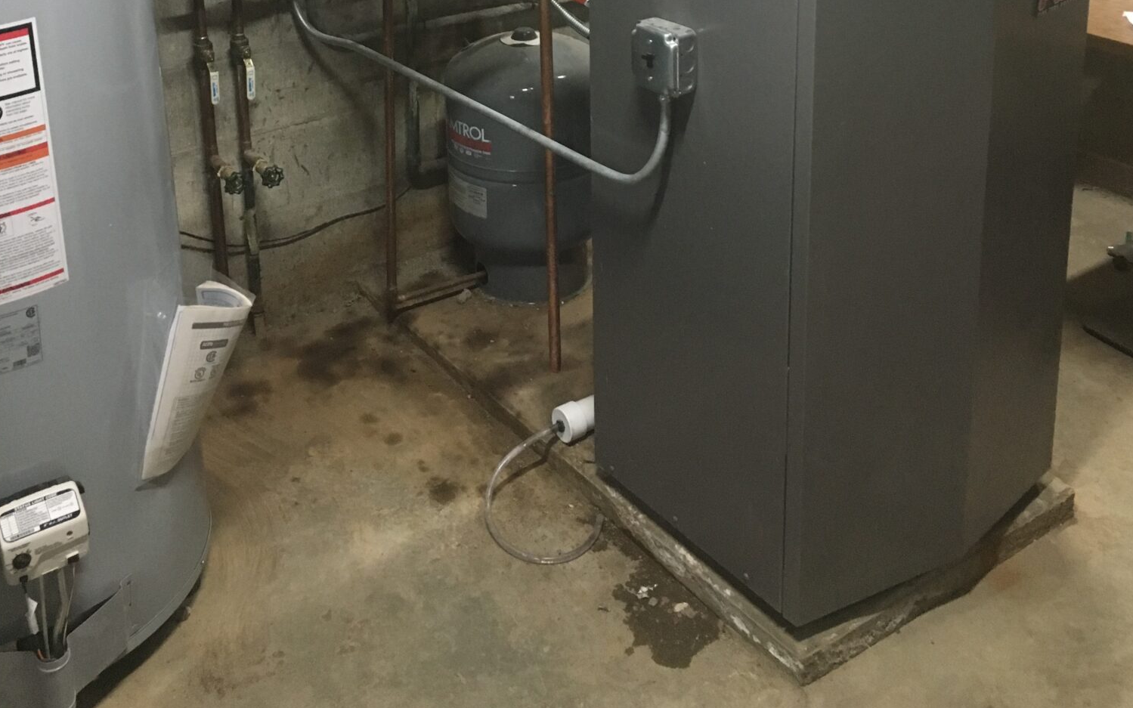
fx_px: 1297
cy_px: -14
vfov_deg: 28.5
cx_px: 570
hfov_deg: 47.2
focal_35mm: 42
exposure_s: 1/20
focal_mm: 4.15
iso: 200
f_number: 2.2
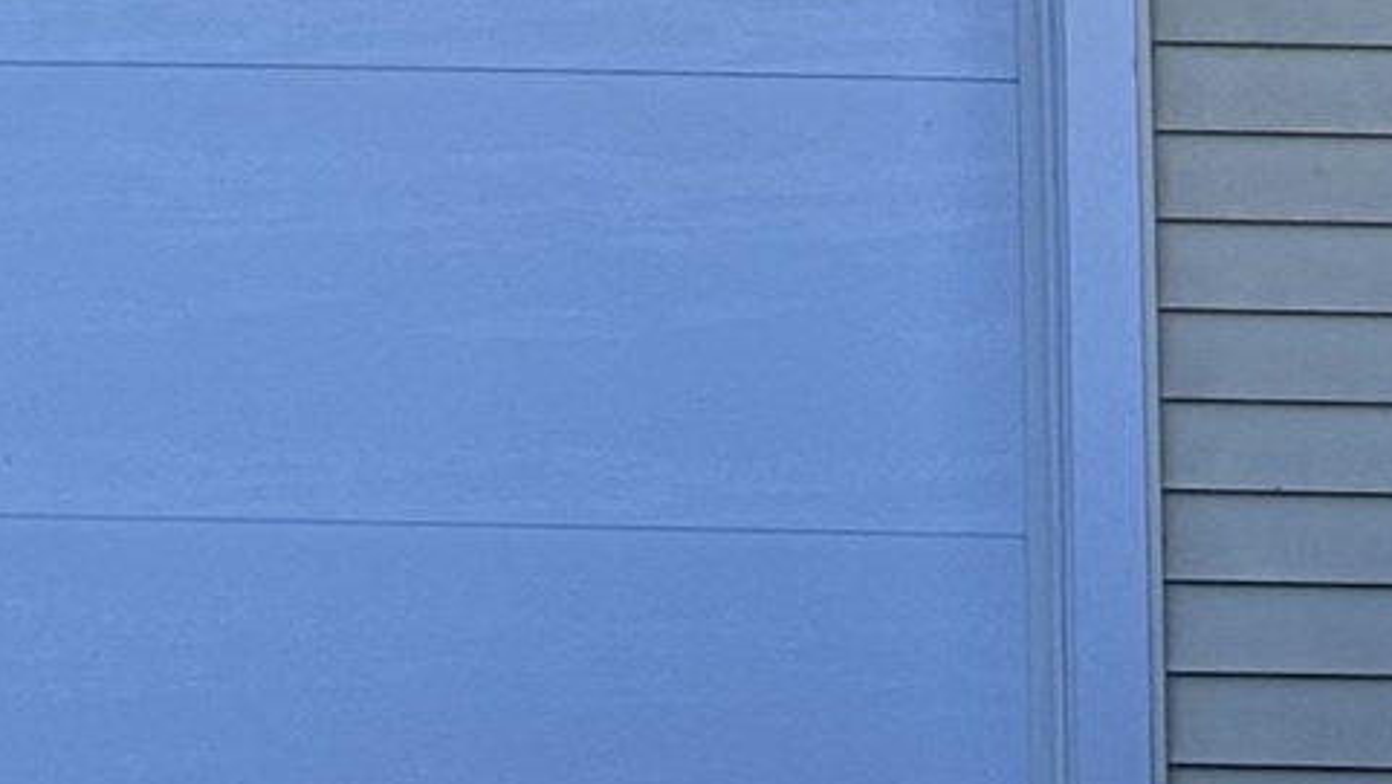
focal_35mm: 167
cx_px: 405
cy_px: -1973
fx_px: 6166
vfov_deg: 6.3
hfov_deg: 12.9
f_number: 1.78
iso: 80
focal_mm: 6.86
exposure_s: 1/810
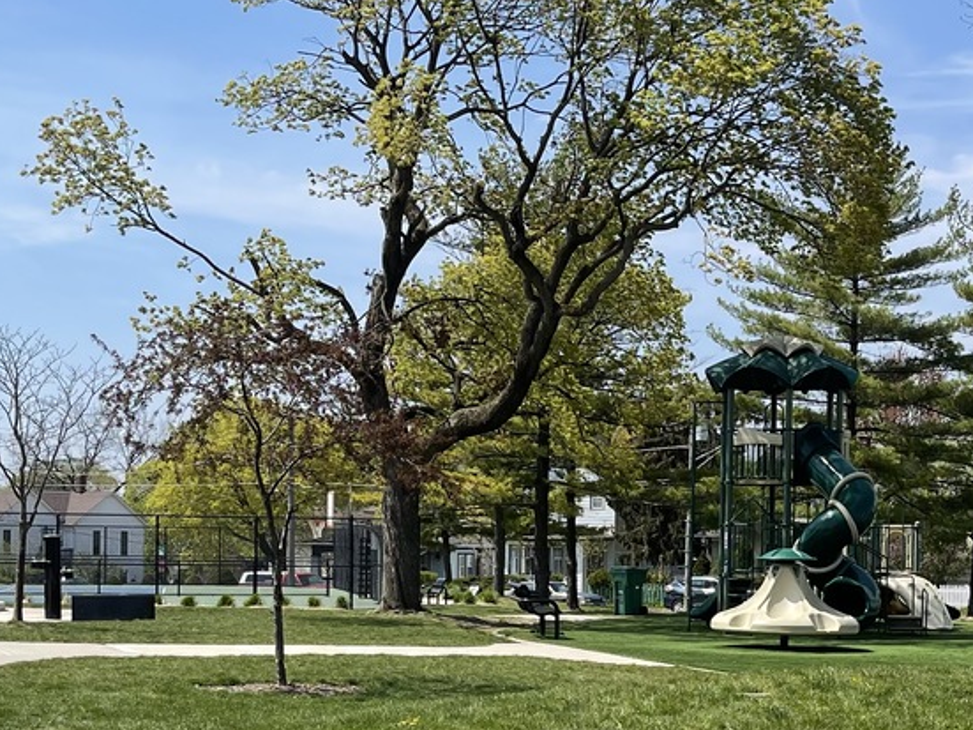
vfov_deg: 21.3
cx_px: 625
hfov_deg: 28.4
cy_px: 585
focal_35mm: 68
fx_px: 1911
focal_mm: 5.1
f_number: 1.6
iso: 32
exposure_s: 1/3788
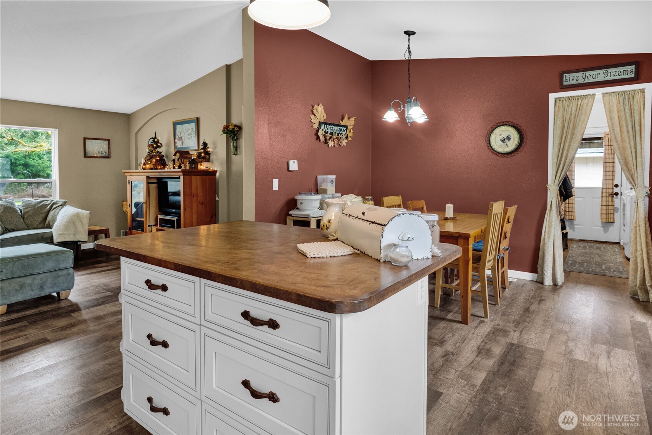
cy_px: 218
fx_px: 344
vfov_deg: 64.5
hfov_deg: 86.9
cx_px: 326
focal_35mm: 19
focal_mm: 13
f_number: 9
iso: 1000
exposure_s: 1/5
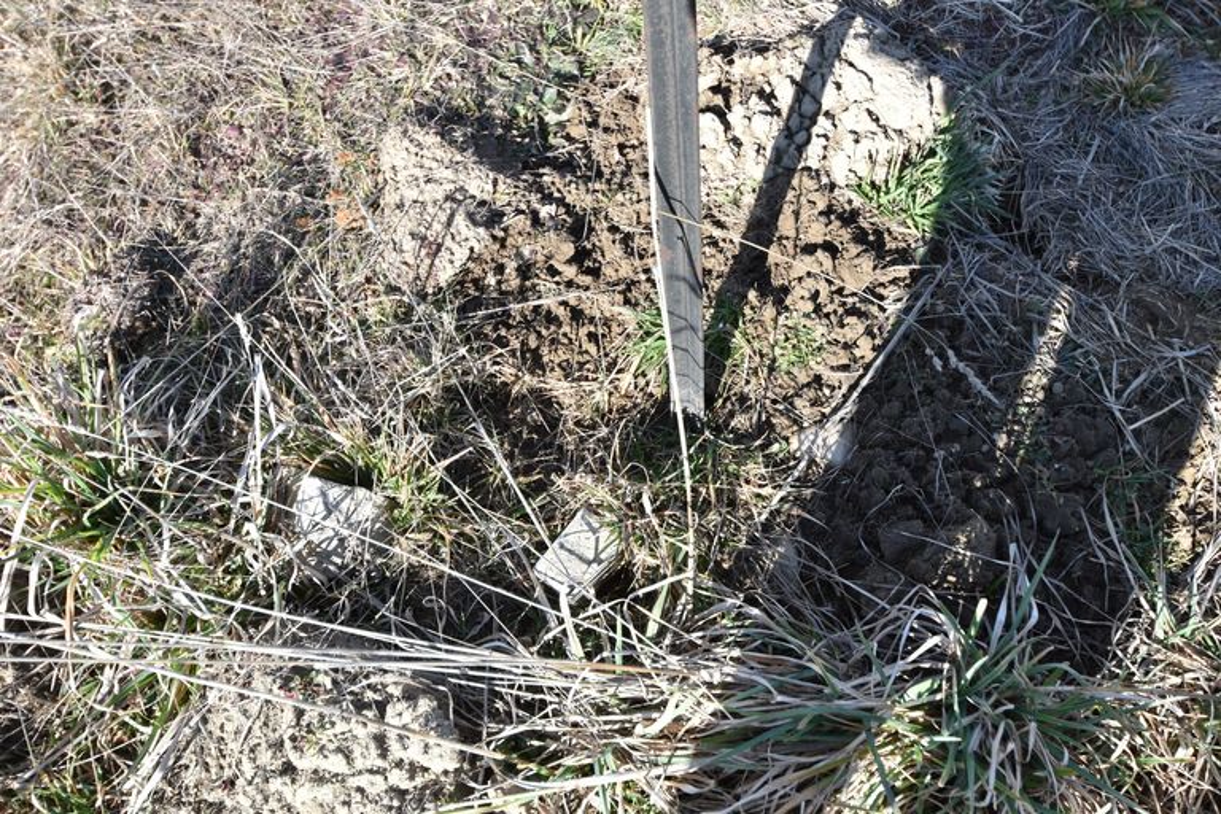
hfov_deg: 53.1
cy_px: 407
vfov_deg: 36.9
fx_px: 1221
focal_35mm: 36
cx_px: 610
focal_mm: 24
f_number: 8
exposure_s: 1/250
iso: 280
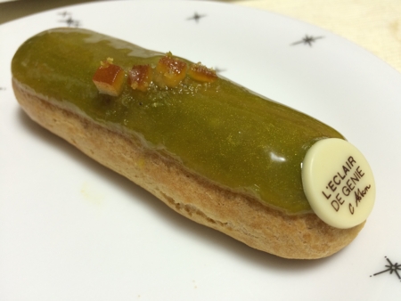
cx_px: 200
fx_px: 336
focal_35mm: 29
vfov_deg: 48.3
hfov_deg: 61.6
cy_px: 150
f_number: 2.2
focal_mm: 4.15
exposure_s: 1/30
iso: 100
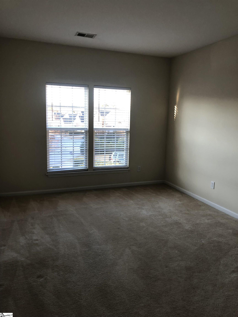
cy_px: 158
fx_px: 257
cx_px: 119
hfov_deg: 49.7
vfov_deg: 63.4
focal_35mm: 28
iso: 25
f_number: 1.8
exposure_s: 1/30
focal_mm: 4
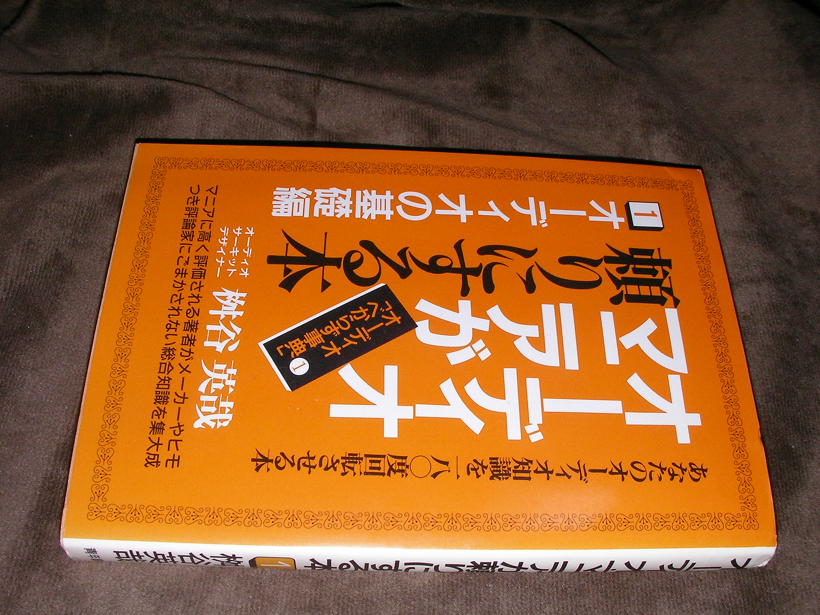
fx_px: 900
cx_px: 410
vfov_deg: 37.7
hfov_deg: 49.0
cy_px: 308
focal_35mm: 38
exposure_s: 1/40
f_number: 5.6
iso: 100
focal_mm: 6.3
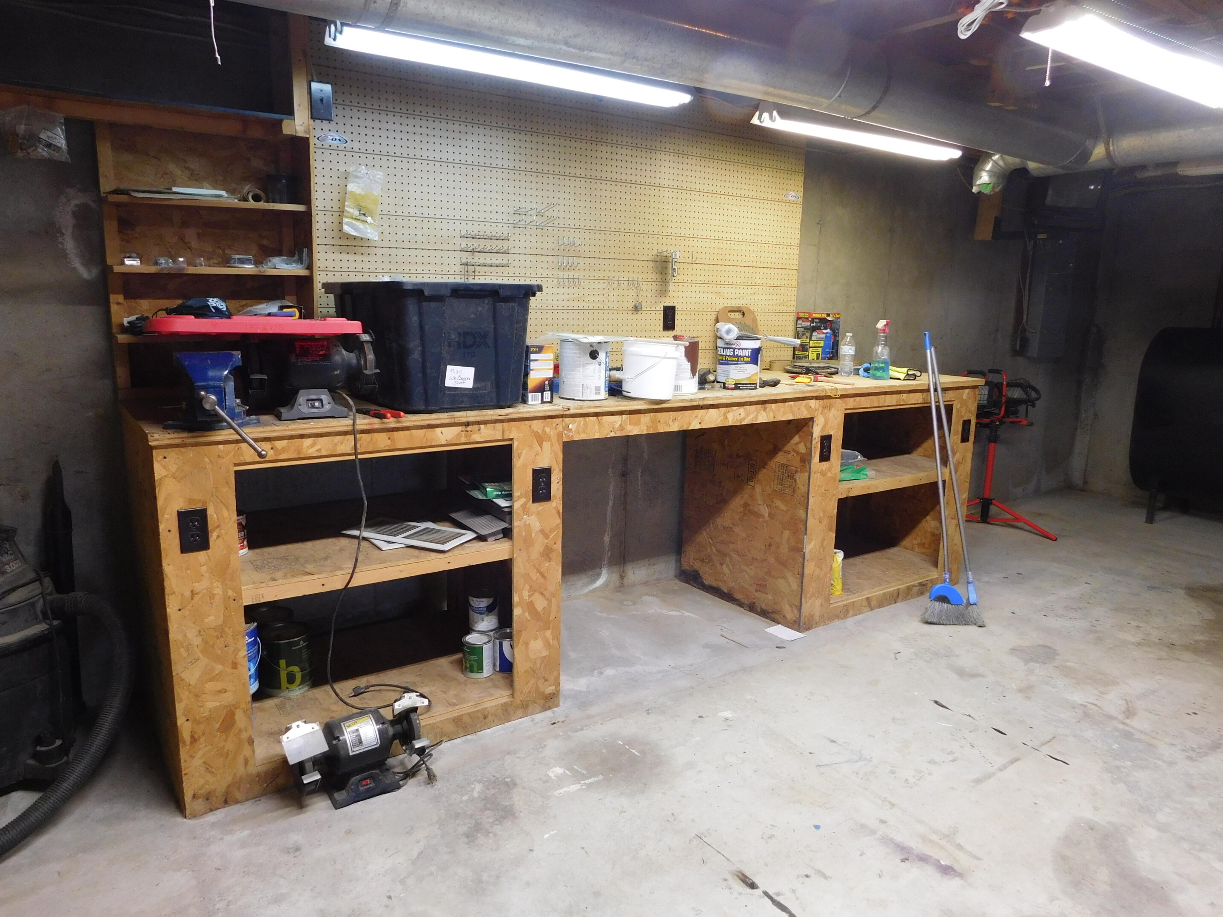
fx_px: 848
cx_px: 619
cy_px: 463
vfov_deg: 56.8
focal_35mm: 24
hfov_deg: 71.6
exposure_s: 1/30
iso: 200
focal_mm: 4
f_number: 3
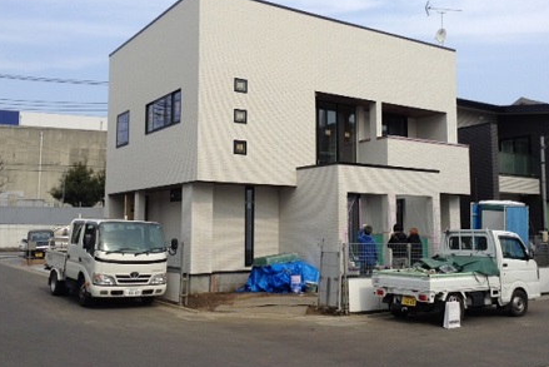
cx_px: 260
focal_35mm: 39
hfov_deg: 49.5
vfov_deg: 34.2
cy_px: 165
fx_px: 595
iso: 32
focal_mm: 3.3
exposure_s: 1/1233
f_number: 2.4
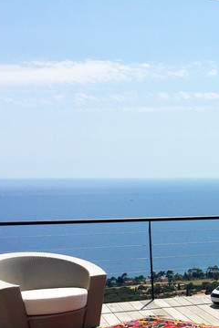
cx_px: 285
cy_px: 269
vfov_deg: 29.3
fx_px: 611
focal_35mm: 67
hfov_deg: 18.8
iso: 32
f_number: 2.2
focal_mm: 4.15
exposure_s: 1/4950
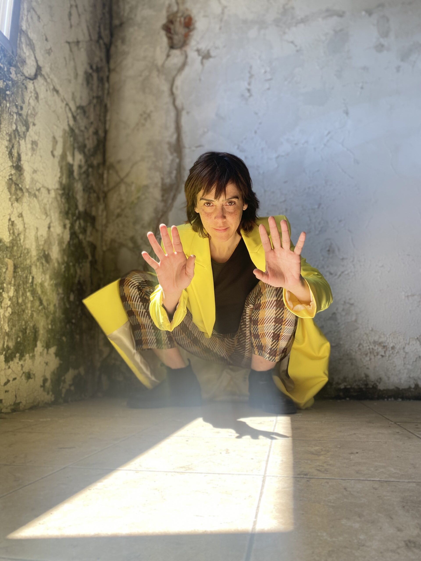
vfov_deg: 67.3
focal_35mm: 26
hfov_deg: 53.1
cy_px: 280
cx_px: 210
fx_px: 422
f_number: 1.8
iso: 32
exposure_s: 1/277
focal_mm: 4.25
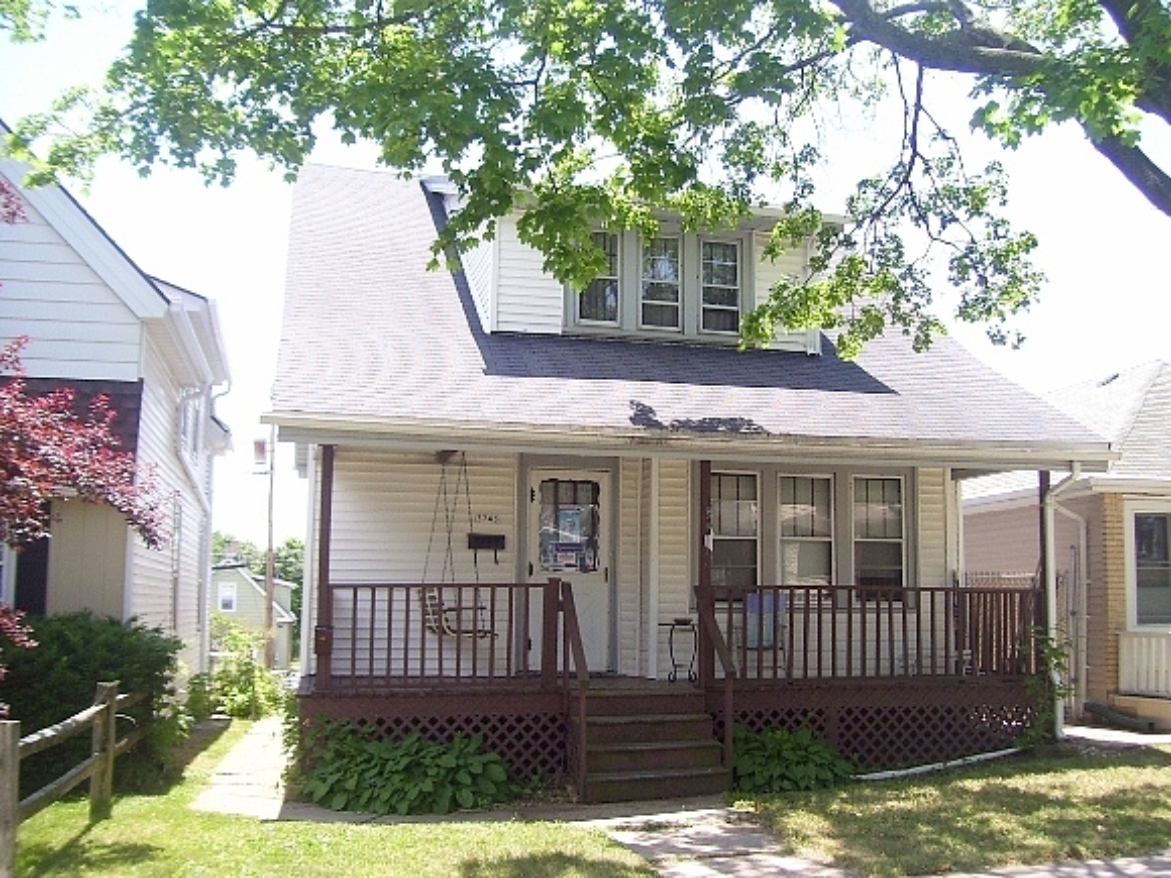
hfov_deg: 51.4
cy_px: 439
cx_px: 586
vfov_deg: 39.7
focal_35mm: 36
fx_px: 1218
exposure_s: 1/500
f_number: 2.7
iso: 80
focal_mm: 6
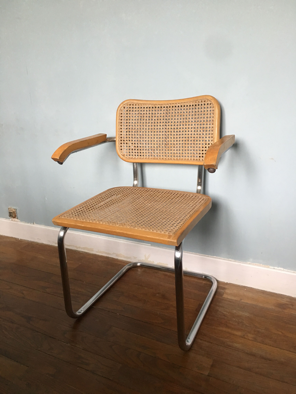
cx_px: 148
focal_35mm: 29
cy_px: 197
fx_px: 331
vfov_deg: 61.7
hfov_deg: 48.2
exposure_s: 1/17
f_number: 2.2
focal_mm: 4.15
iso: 64
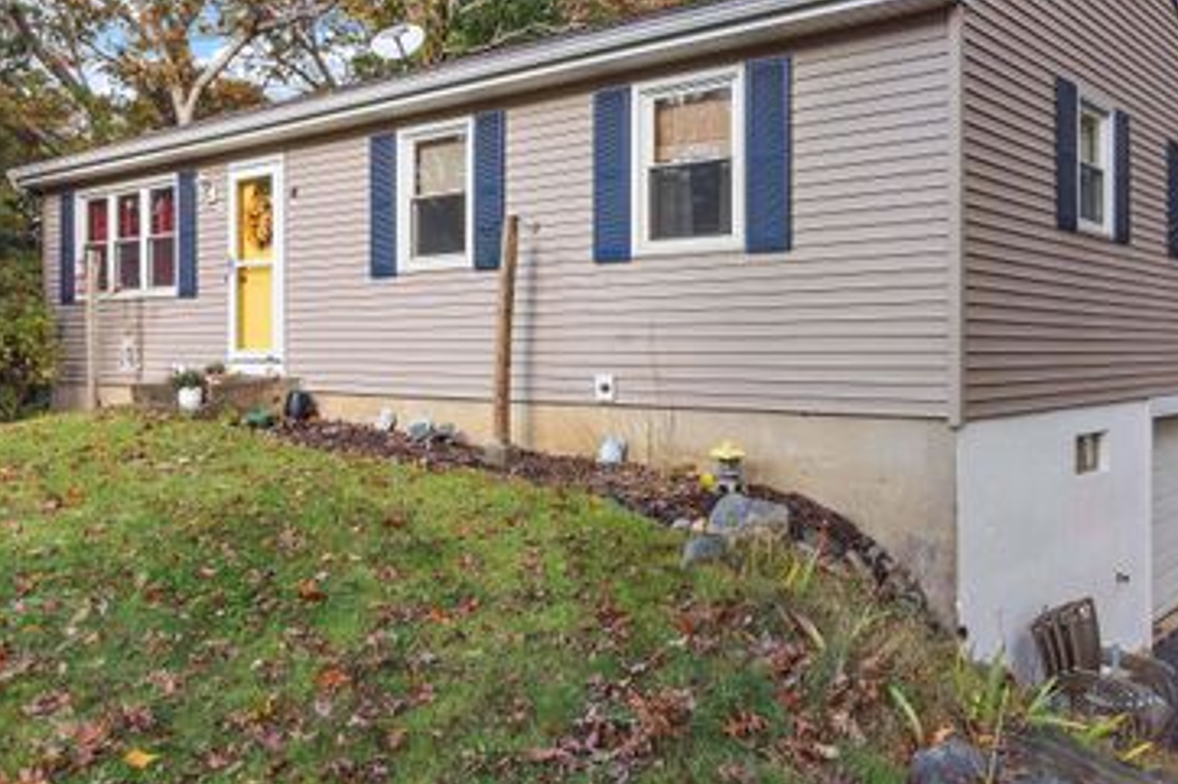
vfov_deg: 44.5
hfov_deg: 62.9
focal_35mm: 29
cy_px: 288
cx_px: 726
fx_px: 948
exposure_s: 1/200
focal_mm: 14
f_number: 11
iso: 1000
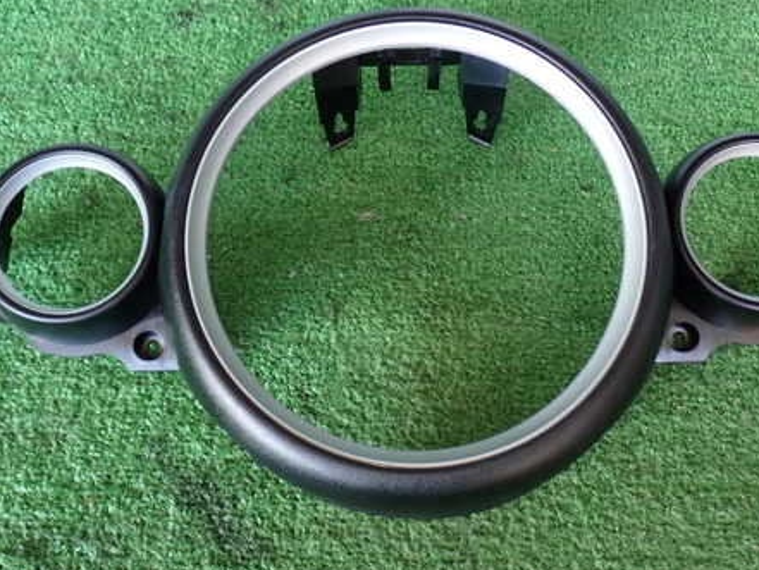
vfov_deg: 29.6
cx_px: 404
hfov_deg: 38.9
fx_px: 1075
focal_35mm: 49
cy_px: 236
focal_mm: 6.37
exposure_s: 1/40
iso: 200
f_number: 2.5
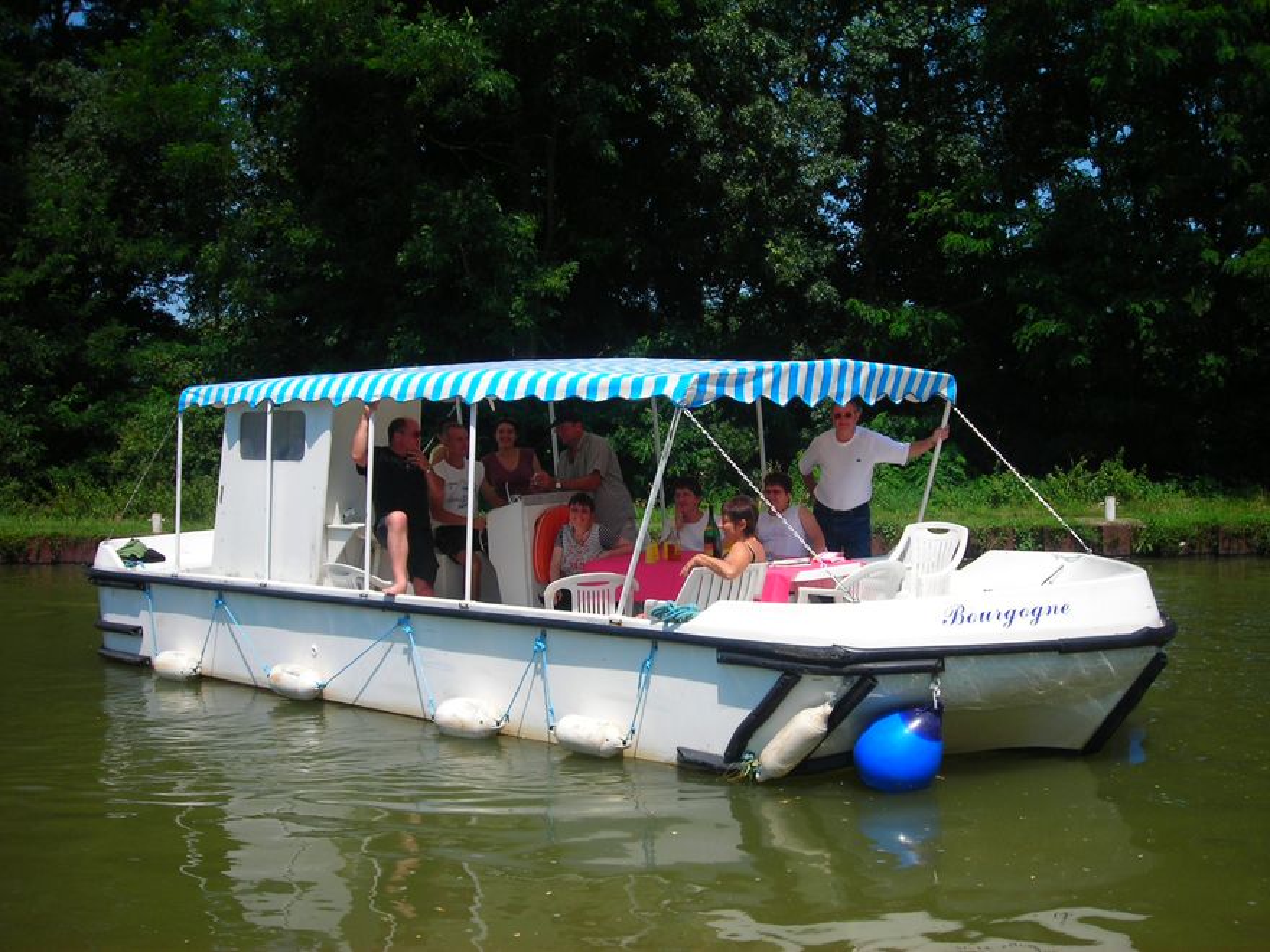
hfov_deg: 45.8
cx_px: 635
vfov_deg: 35.1
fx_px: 1504
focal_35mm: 41
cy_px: 476
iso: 50
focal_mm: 6.8
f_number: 6.6
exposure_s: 1/196
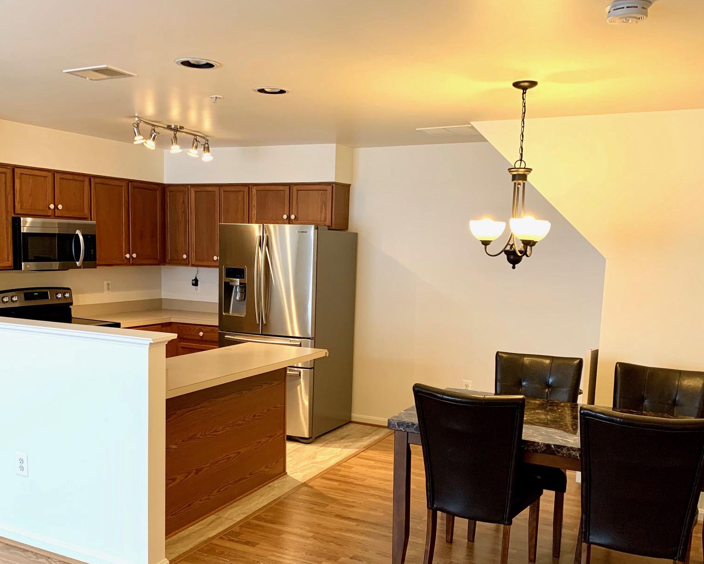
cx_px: 320
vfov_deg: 43.0
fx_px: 708
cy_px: 351
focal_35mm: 34
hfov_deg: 52.8
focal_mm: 4.25
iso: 125
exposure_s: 1/60
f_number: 1.8
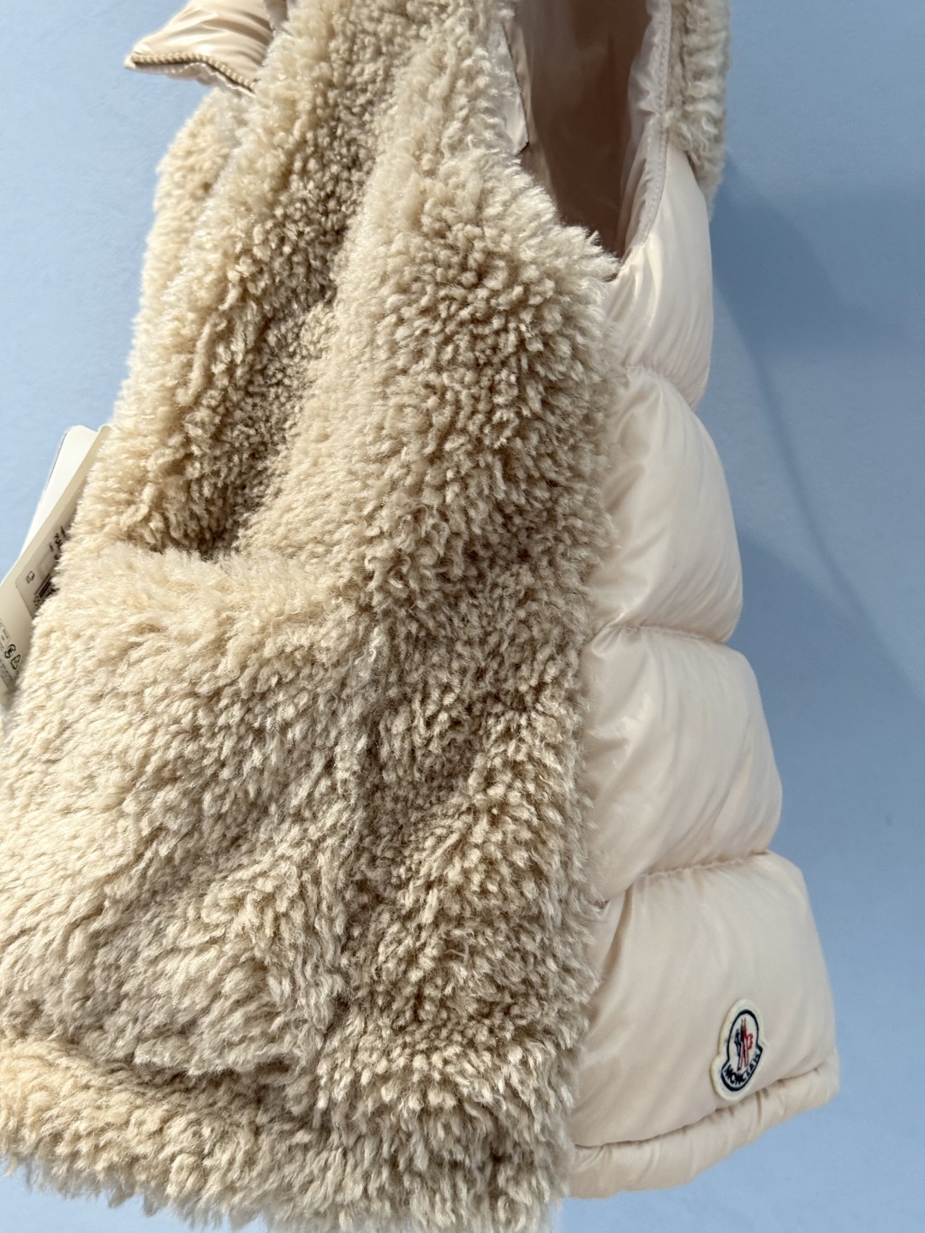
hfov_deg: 30.3
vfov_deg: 39.7
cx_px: 462
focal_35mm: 48
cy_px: 616
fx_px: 1710
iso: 80
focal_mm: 6.76
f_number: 1.78
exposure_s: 1/100
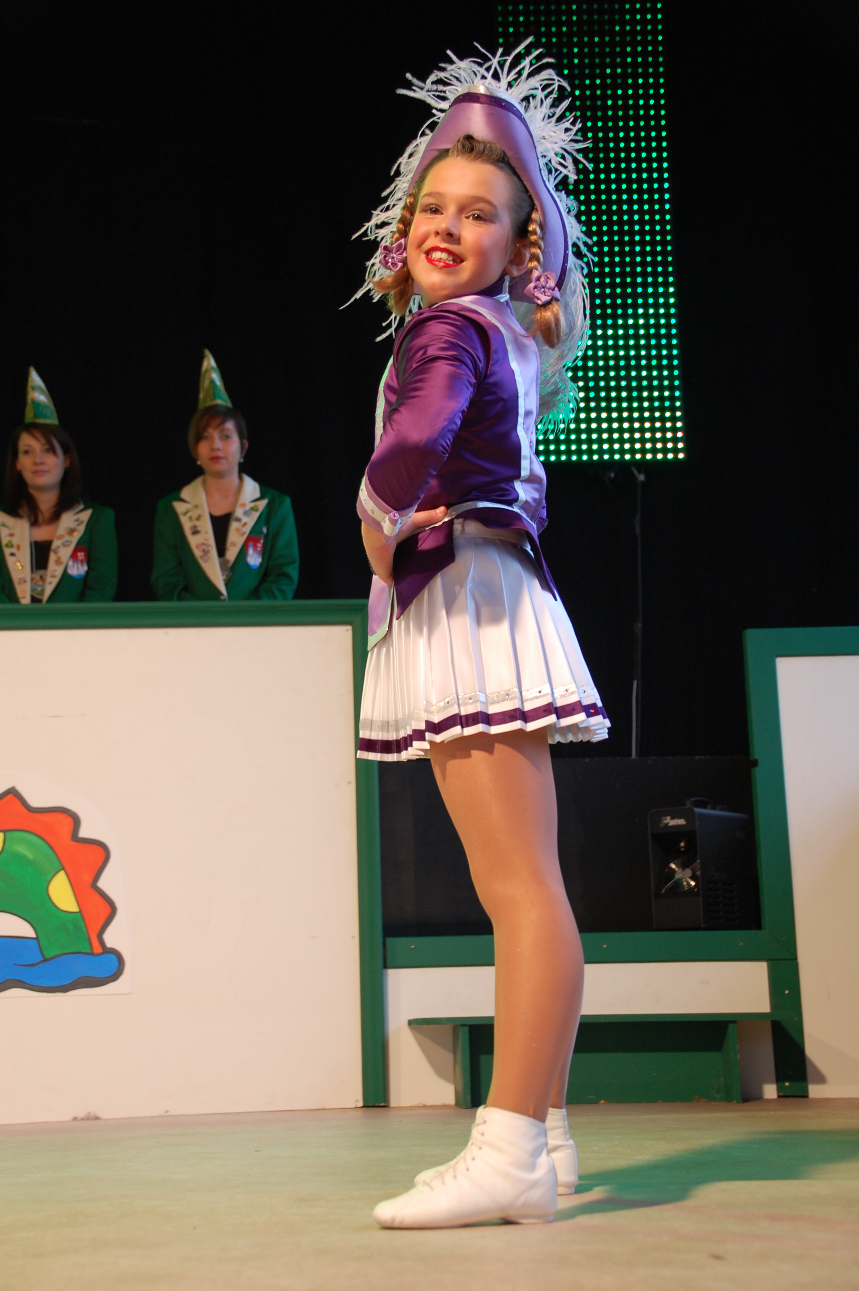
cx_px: 430
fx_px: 2259
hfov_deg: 21.5
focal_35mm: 63
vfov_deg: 31.9
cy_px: 646
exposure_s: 1/40
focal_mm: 42
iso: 400
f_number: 4.8
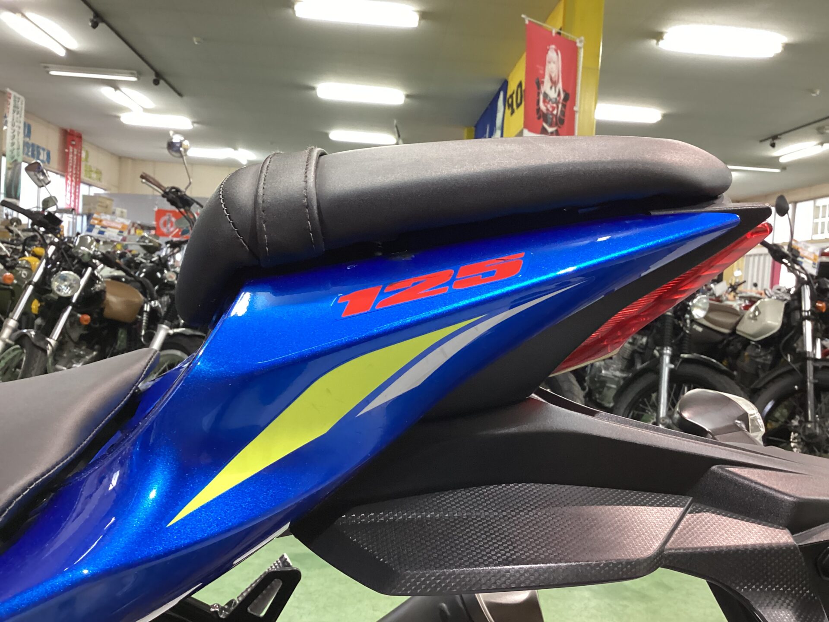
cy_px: 311
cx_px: 414
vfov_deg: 45.4
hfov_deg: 58.4
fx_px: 742
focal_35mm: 31
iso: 250
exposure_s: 1/40
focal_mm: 3.3
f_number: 2.4
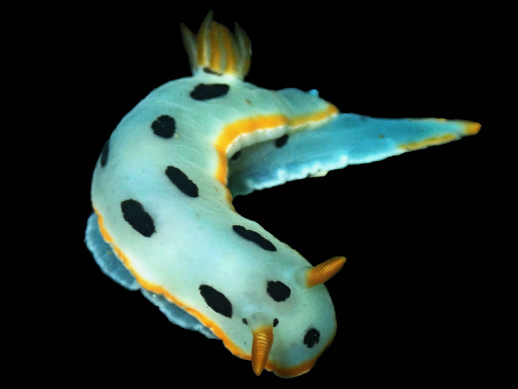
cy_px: 194
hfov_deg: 23.8
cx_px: 259
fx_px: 1227
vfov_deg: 18.0
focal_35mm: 82
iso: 800
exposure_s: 1/80
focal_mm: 14.62
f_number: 13
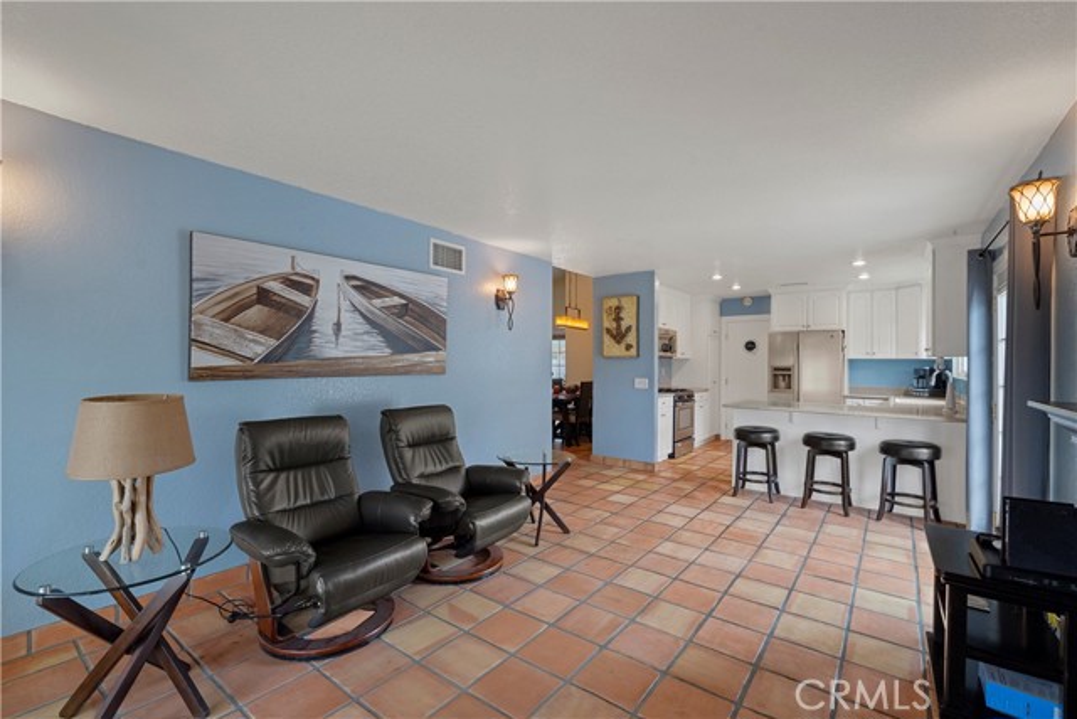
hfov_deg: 95.0
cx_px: 538
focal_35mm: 16
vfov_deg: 72.1
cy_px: 360
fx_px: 494
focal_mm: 16.5
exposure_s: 1/5
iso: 800
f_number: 9
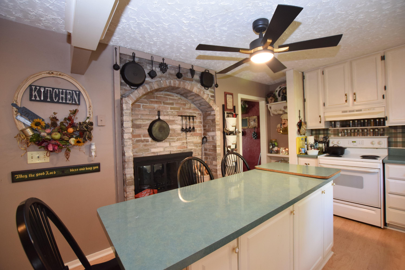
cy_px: 135
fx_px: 169
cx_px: 202
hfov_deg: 100.3
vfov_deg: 77.4
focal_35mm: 15
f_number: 3.5
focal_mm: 10
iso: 1400
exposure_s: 1/60
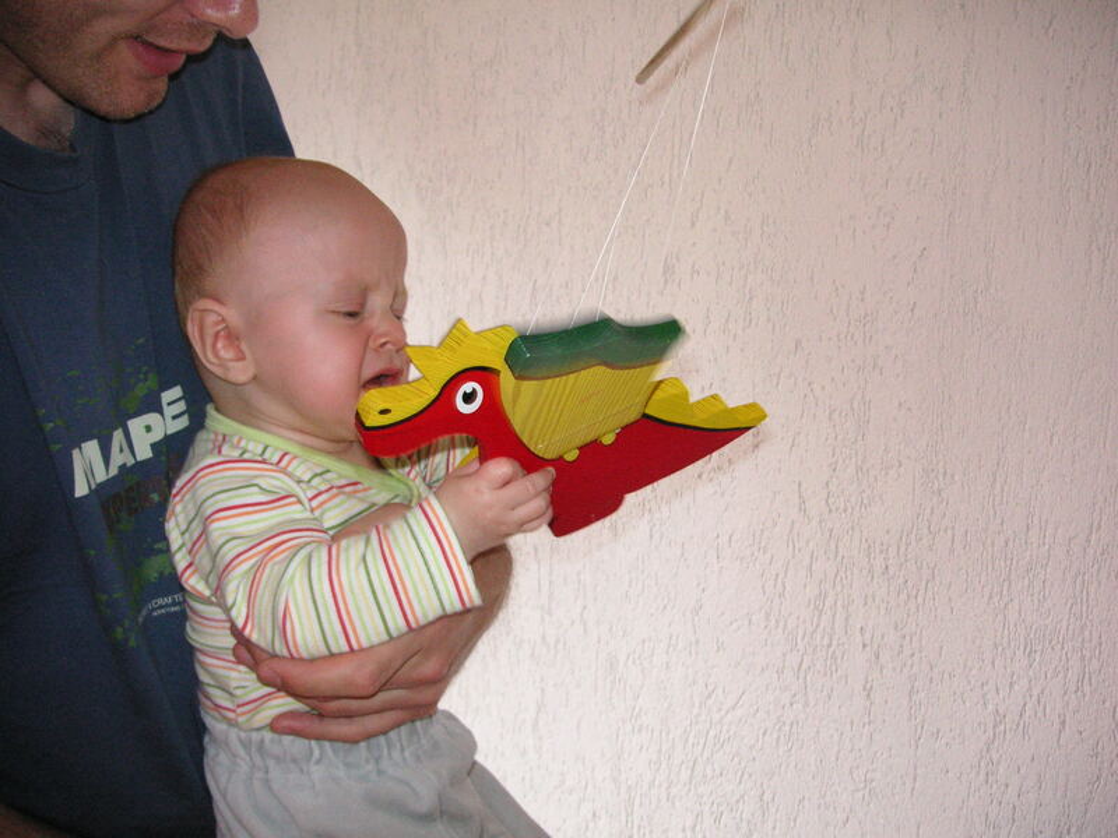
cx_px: 559
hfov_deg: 50.1
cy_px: 419
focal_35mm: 37
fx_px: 1195
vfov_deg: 38.7
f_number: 2.8
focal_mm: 6.1
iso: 160
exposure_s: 1/45
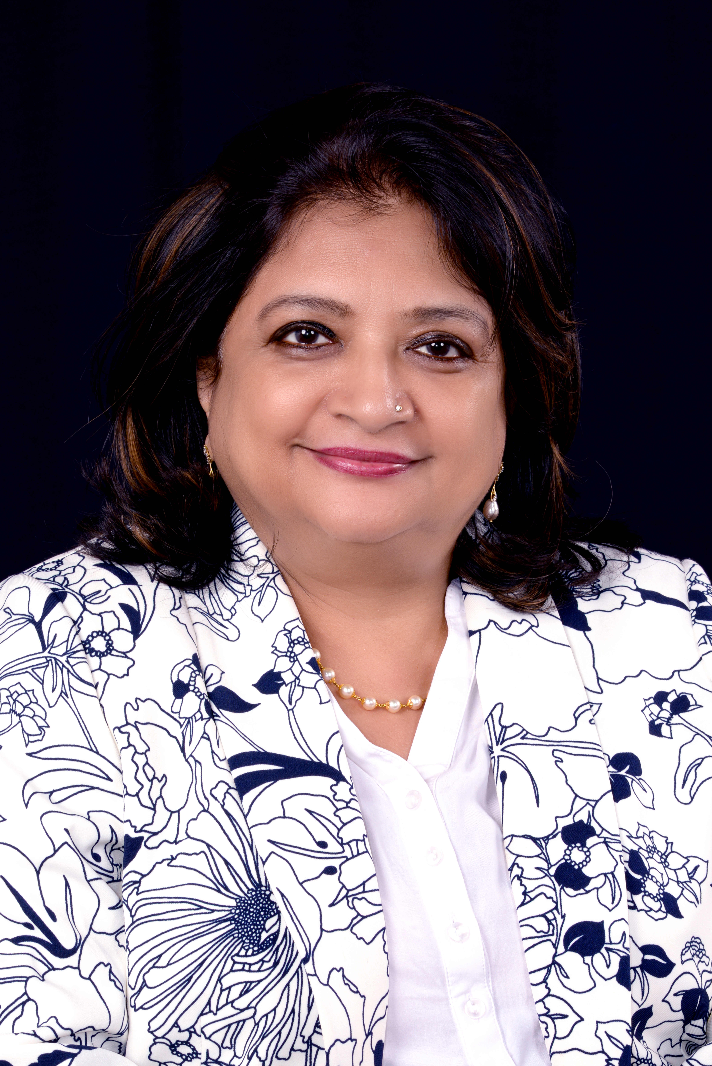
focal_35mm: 85
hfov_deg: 16.1
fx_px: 2520
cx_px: 356
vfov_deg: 23.9
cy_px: 533
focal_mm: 85
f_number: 13
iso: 125
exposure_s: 1/125
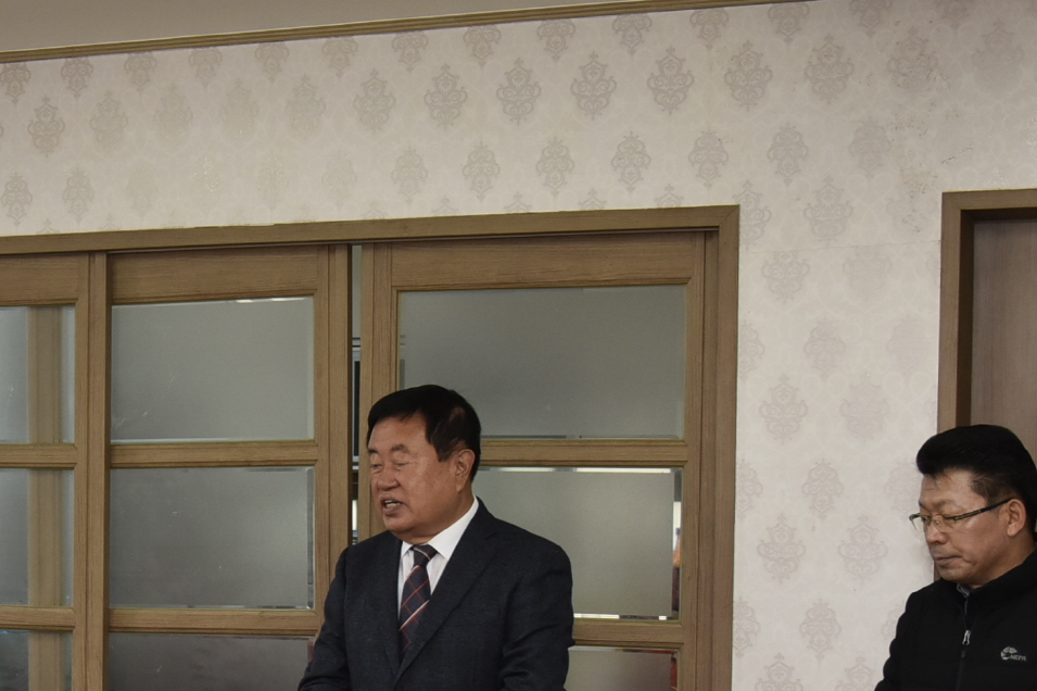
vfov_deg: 15.4
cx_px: 35
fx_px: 2534
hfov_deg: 22.4
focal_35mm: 88
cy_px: 617
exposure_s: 1/125
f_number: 5
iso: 800
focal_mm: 35
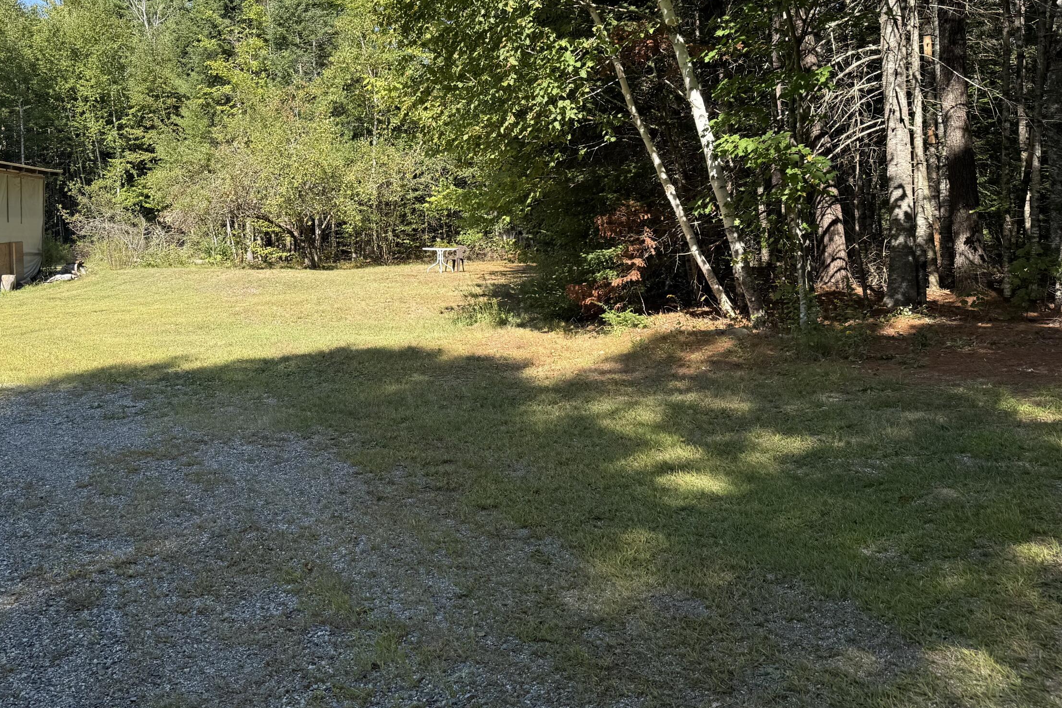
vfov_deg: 38.1
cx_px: 382
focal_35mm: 34
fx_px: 1003
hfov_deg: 55.0
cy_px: 199
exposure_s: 1/1553
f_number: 1.78
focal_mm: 6.76
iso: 80
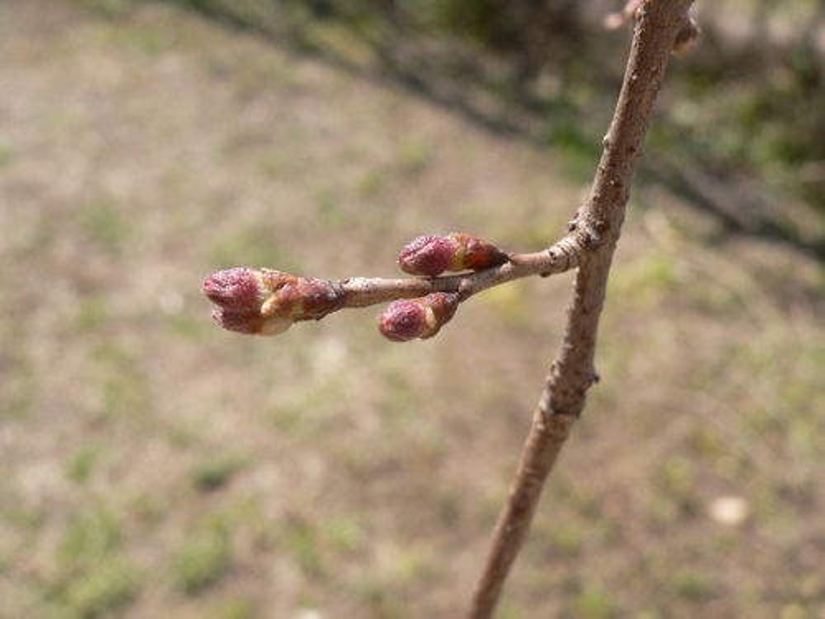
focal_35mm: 35
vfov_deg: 40.7
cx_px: 412
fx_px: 834
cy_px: 310
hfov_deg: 52.6
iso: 80
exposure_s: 1/160
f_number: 5.6
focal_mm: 5.8
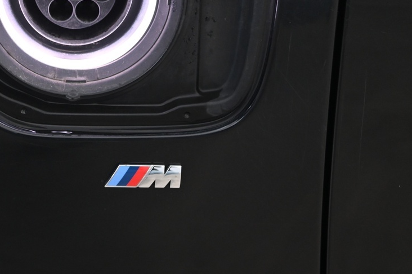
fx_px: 1269
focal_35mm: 111
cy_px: 59
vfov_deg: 12.3
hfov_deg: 18.2
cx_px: 41
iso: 2000
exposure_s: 1/30
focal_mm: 50
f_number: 4
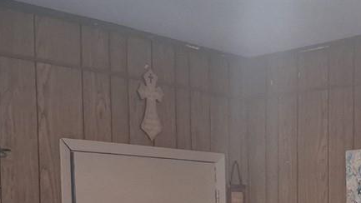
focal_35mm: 67
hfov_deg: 30.0
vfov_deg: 17.1
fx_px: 642
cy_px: 252
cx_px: 331
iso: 1000
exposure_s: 1/17
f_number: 1.8
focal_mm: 3.98
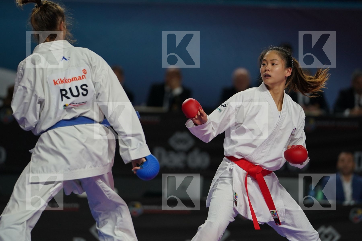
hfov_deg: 7.0
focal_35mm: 295
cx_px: 181
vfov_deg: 4.7
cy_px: 120
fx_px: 2966
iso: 800
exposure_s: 1/1000
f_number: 2.8
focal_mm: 197
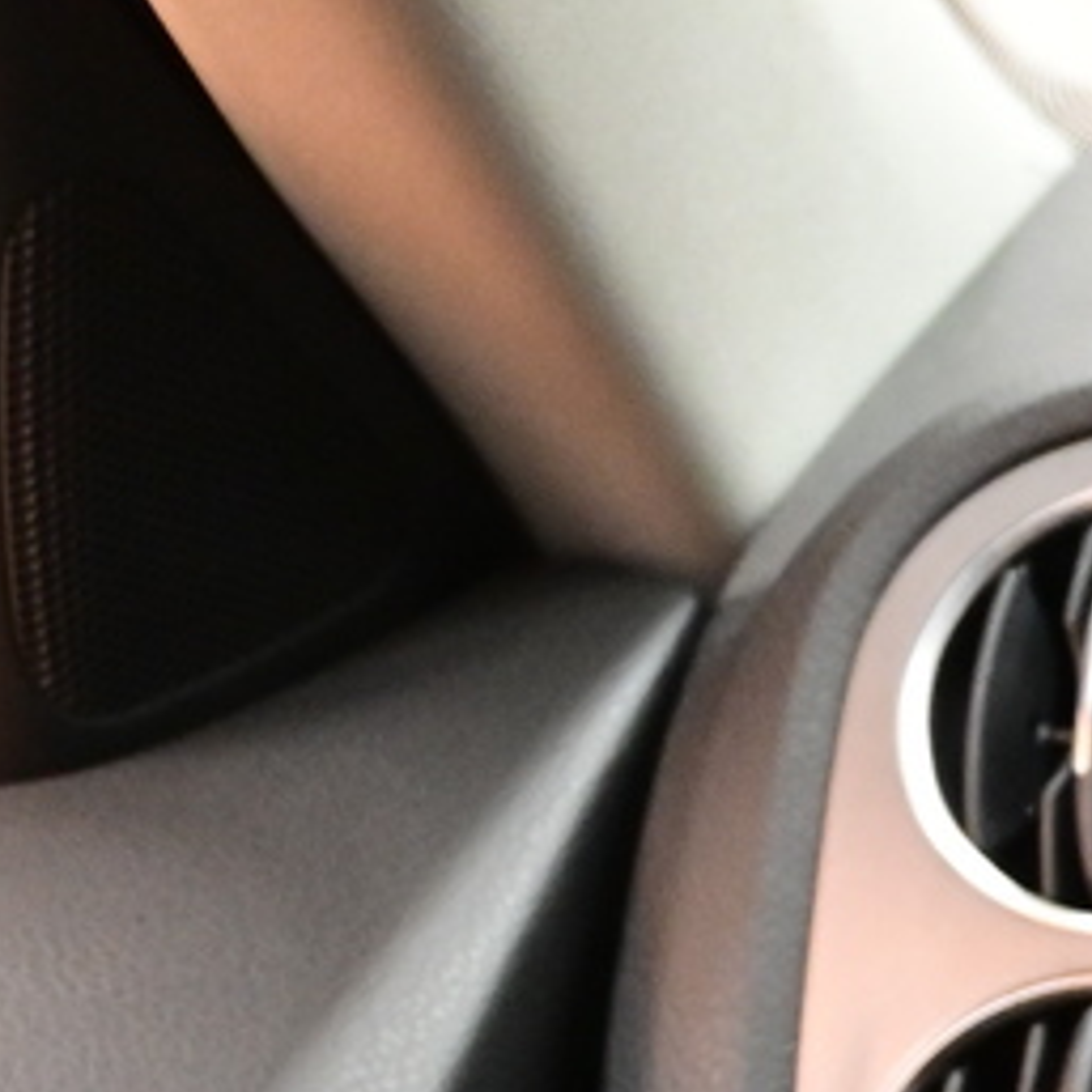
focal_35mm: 165
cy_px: 1738
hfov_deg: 8.9
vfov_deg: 10.2
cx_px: 3153
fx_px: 5890
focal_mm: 20.5
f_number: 3.8
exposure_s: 1/30
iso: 1800
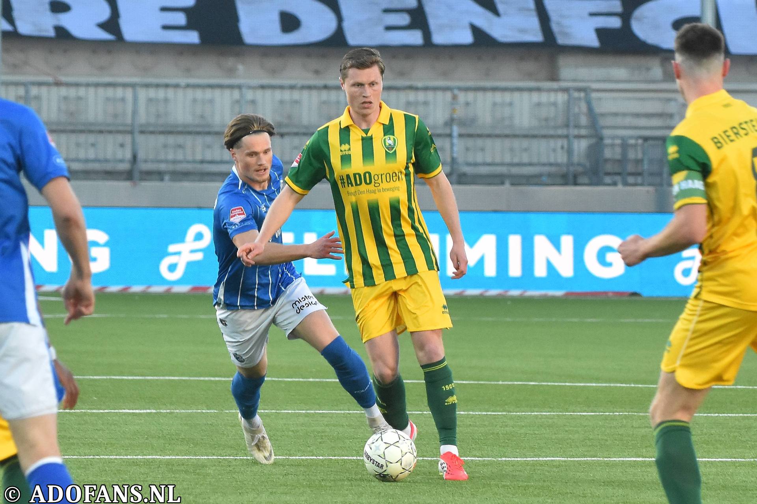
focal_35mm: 240
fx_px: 5046
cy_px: 252
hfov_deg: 8.6
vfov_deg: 5.7
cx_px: 378
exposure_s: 1/640
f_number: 4.5
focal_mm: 160
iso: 1600
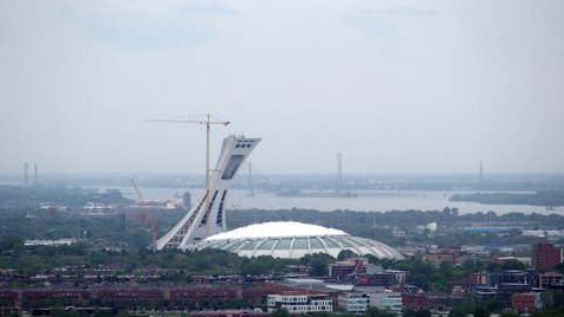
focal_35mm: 329
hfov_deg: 6.6
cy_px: 183
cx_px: 281
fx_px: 4919
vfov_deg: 3.7
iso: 100
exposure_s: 1/800
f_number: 3.5
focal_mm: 64.3
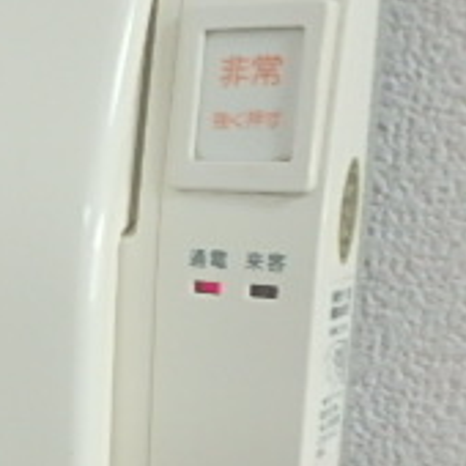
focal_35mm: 70
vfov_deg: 23.5
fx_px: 1066
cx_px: -14
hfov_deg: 23.5
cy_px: 477
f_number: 3.5
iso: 320
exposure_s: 1/30
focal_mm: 3.7
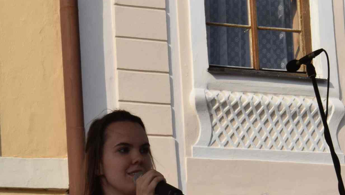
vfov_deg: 6.1
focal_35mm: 199
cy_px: 220
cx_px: 154
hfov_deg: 10.8
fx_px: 1821
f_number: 20
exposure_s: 1/200
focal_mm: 52
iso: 400
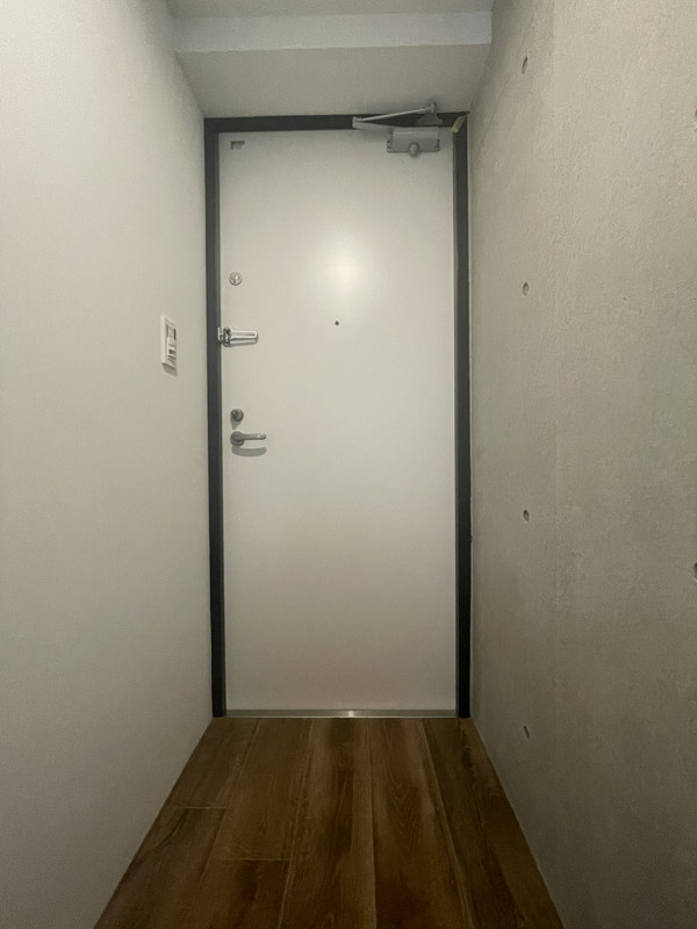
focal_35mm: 14
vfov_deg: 102.1
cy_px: 464
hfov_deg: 85.7
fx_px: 376
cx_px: 348
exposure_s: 1/50
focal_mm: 1.55
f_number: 2.4
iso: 400
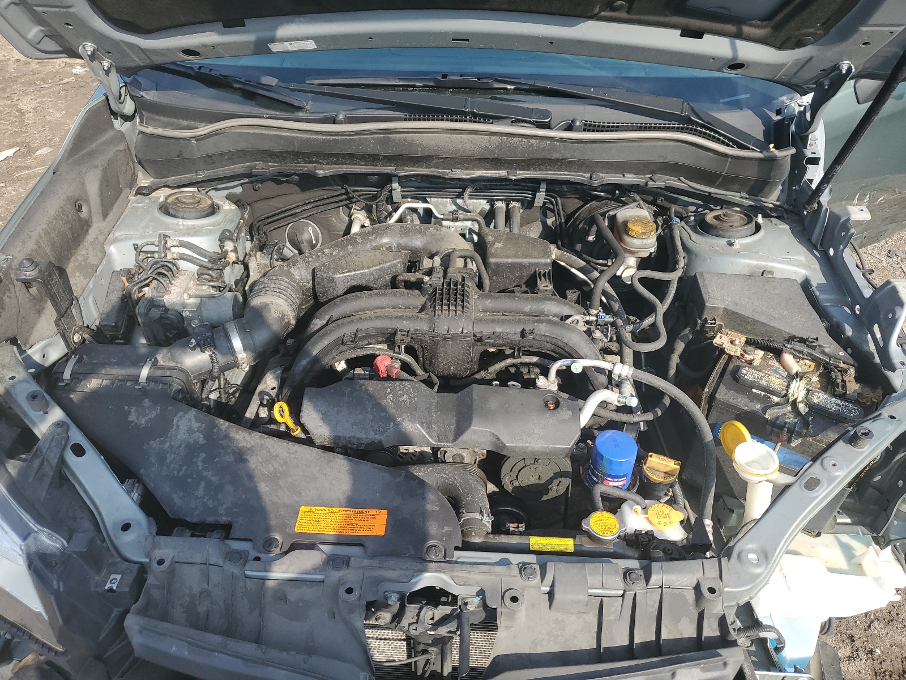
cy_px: 340
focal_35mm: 26
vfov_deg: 53.1
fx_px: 680
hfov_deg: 67.3
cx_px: 453
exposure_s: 1/1000
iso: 50
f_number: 1.5
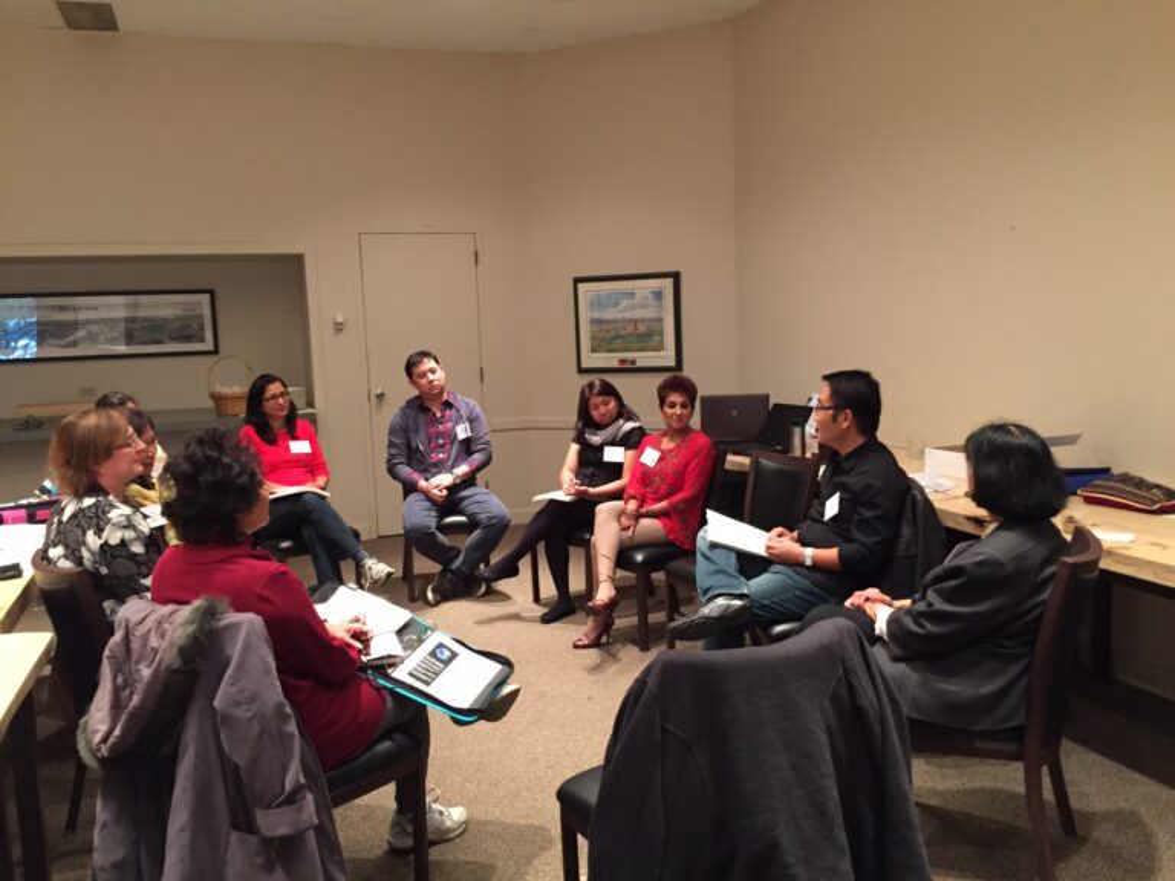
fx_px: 984
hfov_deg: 61.7
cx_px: 588
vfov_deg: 48.2
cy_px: 440
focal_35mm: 29
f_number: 2.2
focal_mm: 4.15
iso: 250
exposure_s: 1/17
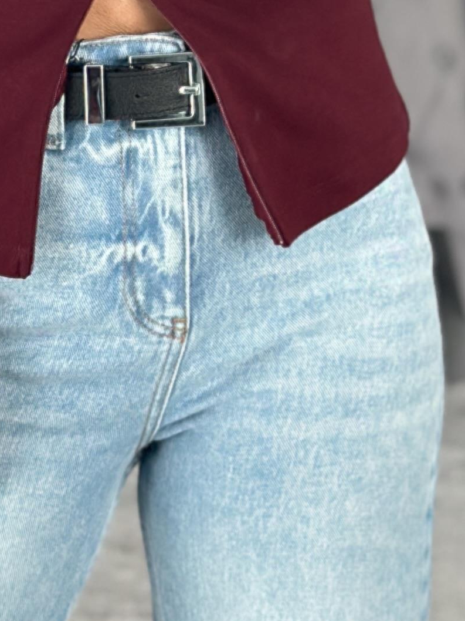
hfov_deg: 8.1
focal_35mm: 183
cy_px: -349
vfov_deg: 10.4
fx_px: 3279
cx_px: 134
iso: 125
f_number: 1.78
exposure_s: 1/169
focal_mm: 6.86
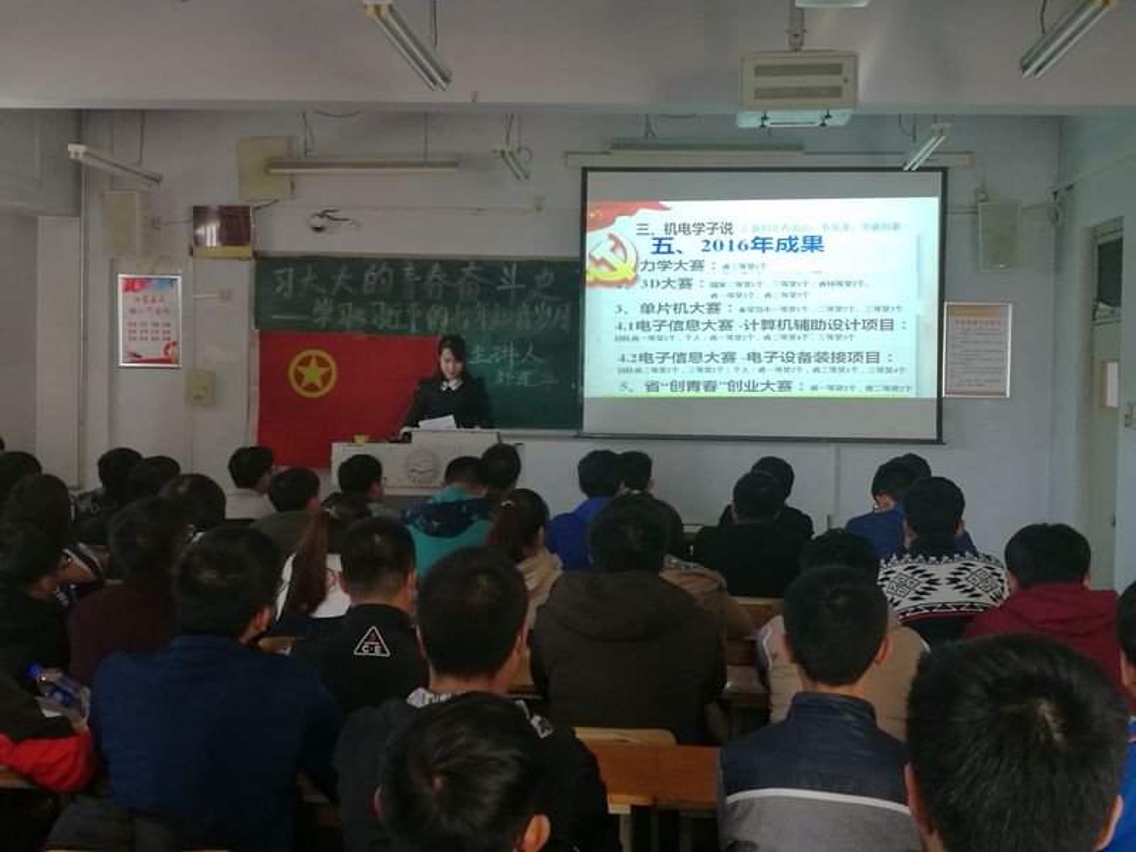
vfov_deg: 30.3
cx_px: 568
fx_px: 1575
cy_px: 426
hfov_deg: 39.7
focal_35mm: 48
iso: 160
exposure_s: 1/33.3
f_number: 2.2
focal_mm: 4.5
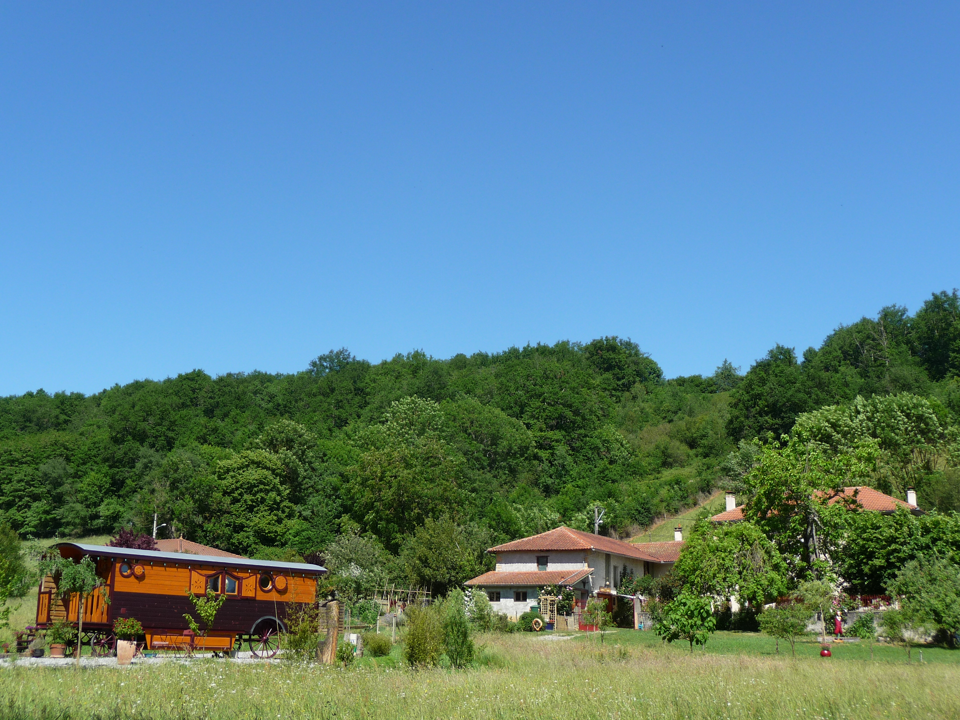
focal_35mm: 45
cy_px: 360
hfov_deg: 42.1
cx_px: 480
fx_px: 1248
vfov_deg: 32.2
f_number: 4.1
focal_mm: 7.6
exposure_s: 1/500
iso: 100
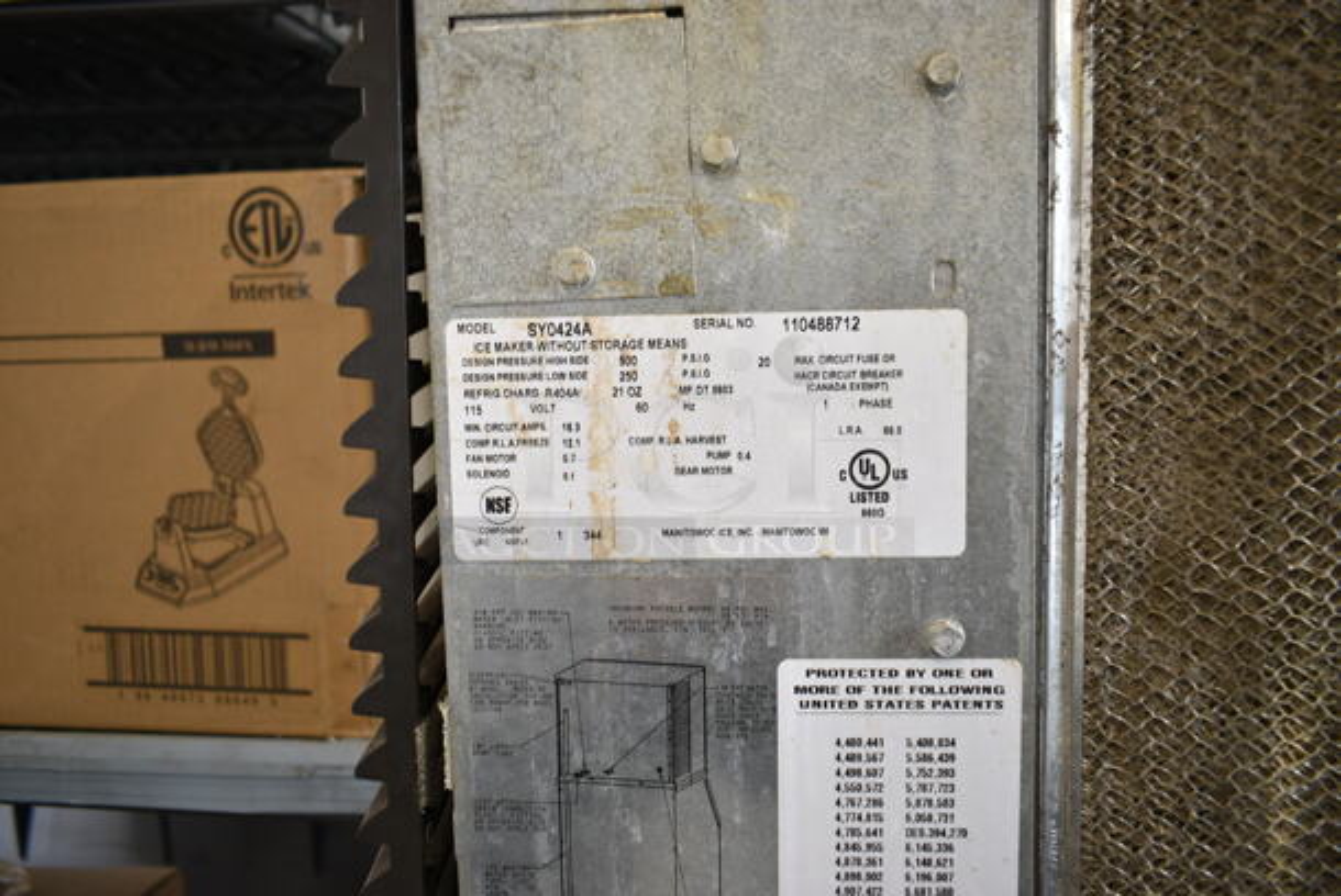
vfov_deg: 48.0
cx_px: 670
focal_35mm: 27
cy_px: 448
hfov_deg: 67.3
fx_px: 1007
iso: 220
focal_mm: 18
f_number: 3.5
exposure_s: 1/30
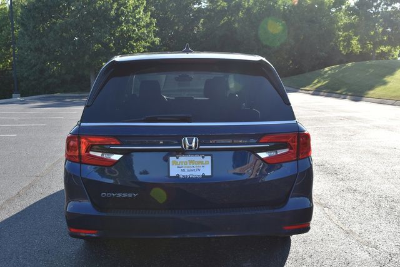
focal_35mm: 44
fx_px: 483
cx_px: 200
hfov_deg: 45.0
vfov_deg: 30.9
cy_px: 134
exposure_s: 1/250
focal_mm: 29
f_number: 8
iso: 200
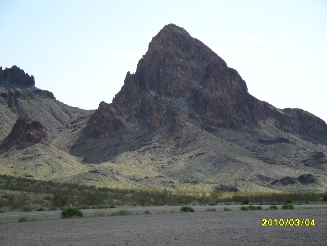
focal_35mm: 81
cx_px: 164
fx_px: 765
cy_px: 123
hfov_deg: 24.1
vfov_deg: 18.2
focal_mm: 14.4
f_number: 4.6
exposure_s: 1/500
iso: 80
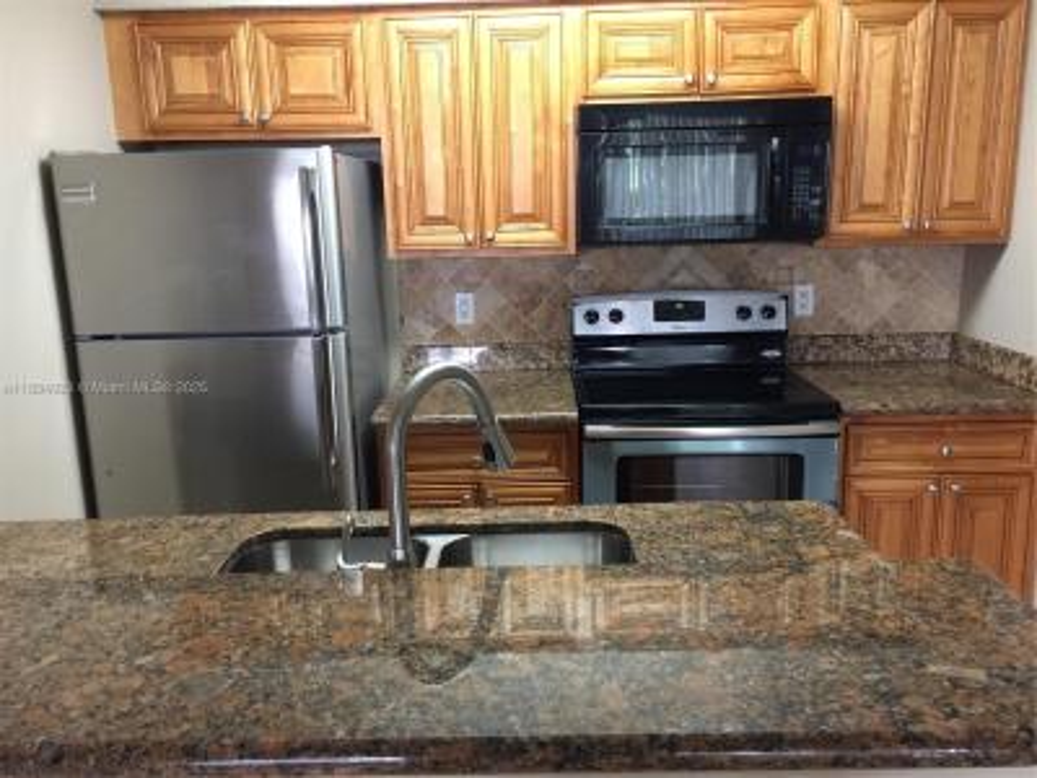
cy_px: 389
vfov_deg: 48.2
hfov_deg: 61.7
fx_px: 869
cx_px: 518
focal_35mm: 29
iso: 64
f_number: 2.2
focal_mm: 4.15
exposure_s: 1/4
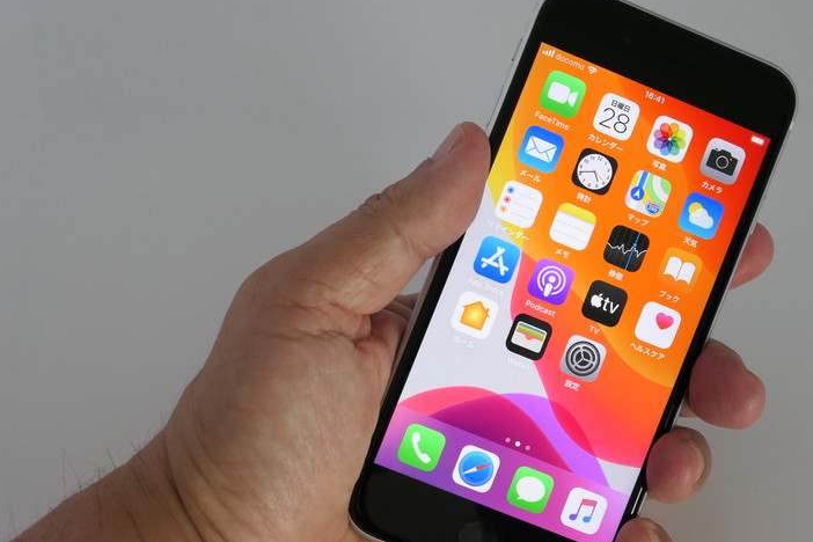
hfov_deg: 30.0
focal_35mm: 67
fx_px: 1513
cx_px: 488
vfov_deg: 20.3
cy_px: 306
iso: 500
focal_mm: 17.1
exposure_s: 1/80
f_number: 4.1
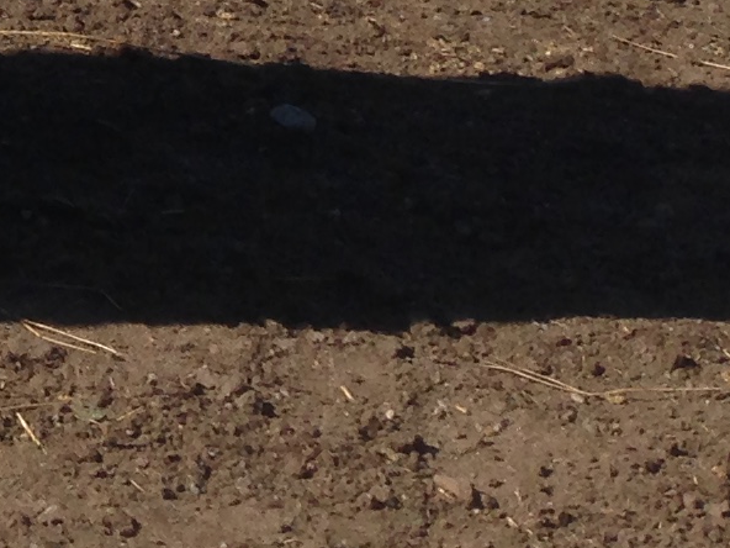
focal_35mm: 182
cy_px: -789
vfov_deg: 7.6
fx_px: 3838
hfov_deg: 9.4
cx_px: -1136
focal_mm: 4.12
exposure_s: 1/1004
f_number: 2.4
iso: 50
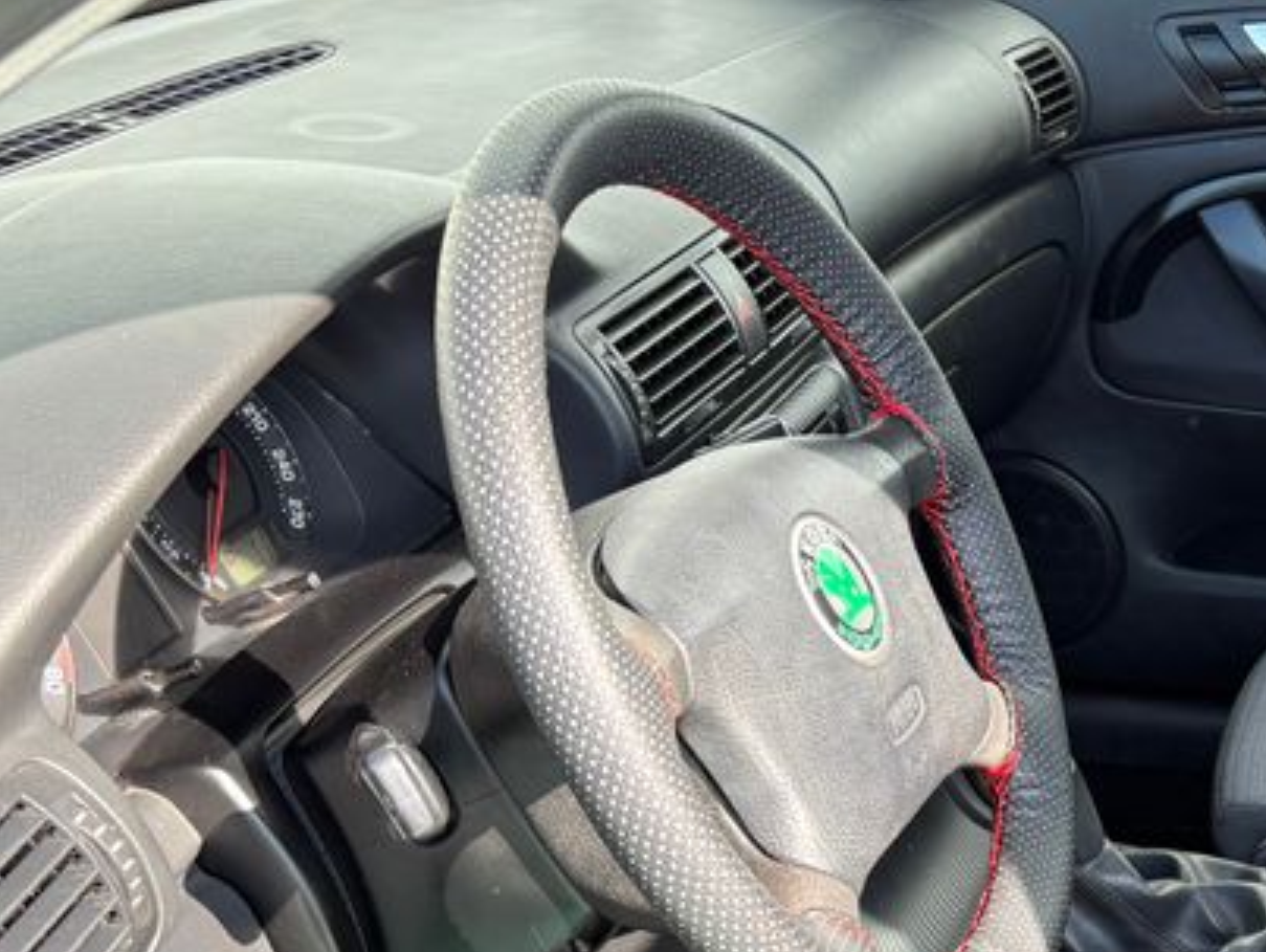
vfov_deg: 21.5
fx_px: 2416
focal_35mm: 66
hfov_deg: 27.2
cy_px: 952
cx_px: 1354
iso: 50
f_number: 1.6
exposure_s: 1/227
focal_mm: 5.96
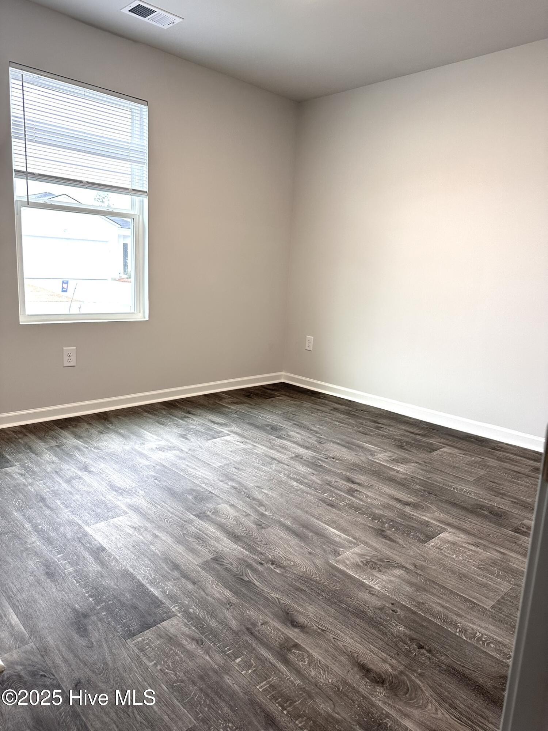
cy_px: 366
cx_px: 274
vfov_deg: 71.6
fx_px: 507
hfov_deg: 56.8
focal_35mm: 24
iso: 160
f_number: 1.78
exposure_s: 1/60
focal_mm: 6.86
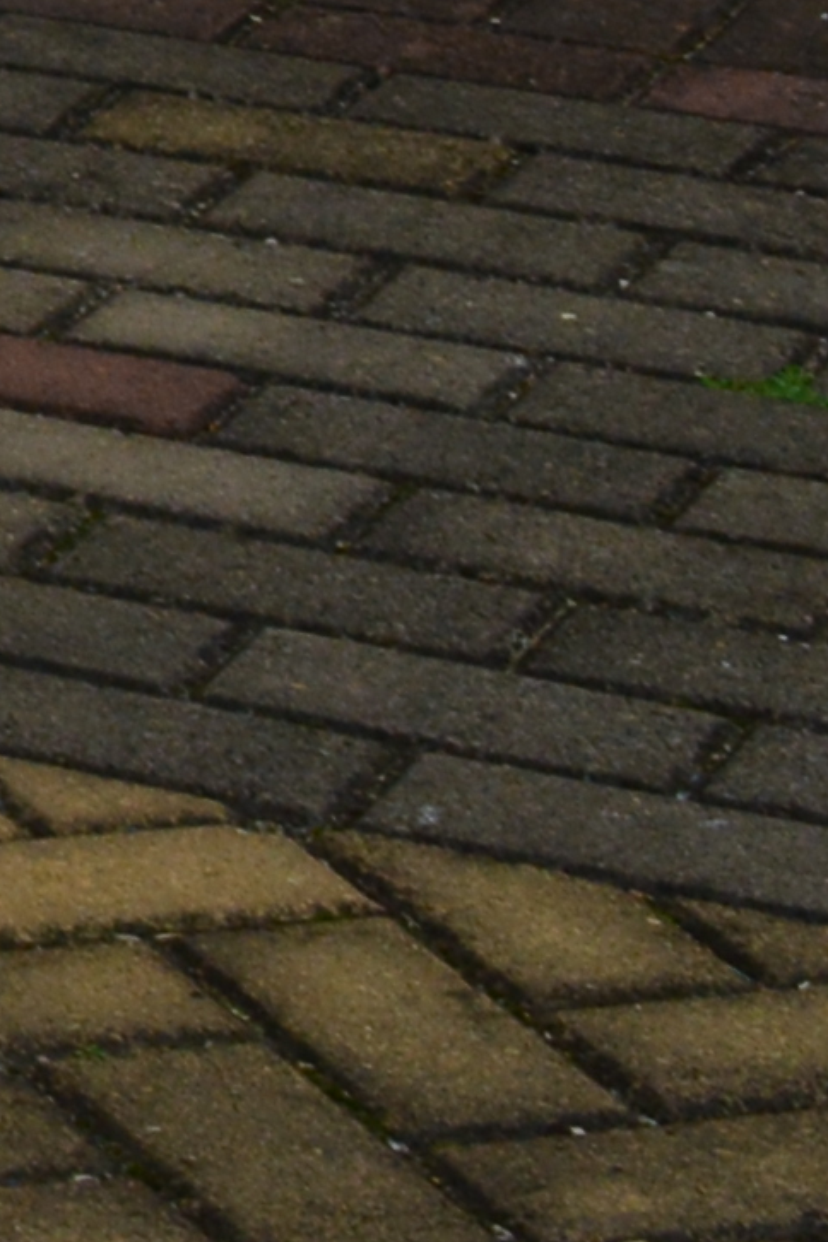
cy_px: -2031
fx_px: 8555
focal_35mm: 248
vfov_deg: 7.6
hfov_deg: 4.6
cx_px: -3420
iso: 400
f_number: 10
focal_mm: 20
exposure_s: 1/200
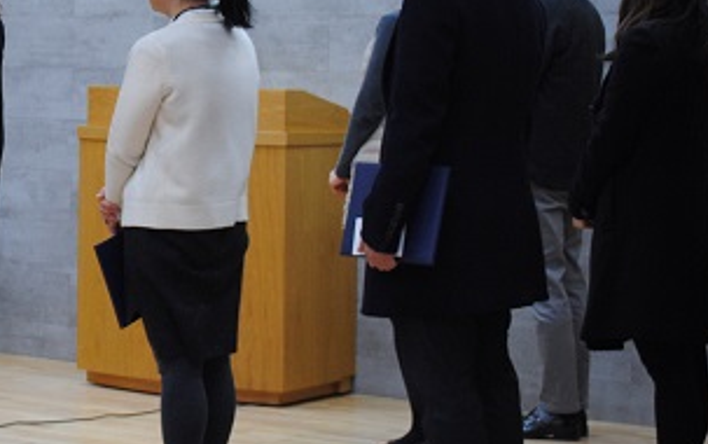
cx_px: -49
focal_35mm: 113
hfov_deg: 17.8
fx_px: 2182
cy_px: 14
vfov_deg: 11.5
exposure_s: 1/30
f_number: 4.8
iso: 360
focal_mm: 32
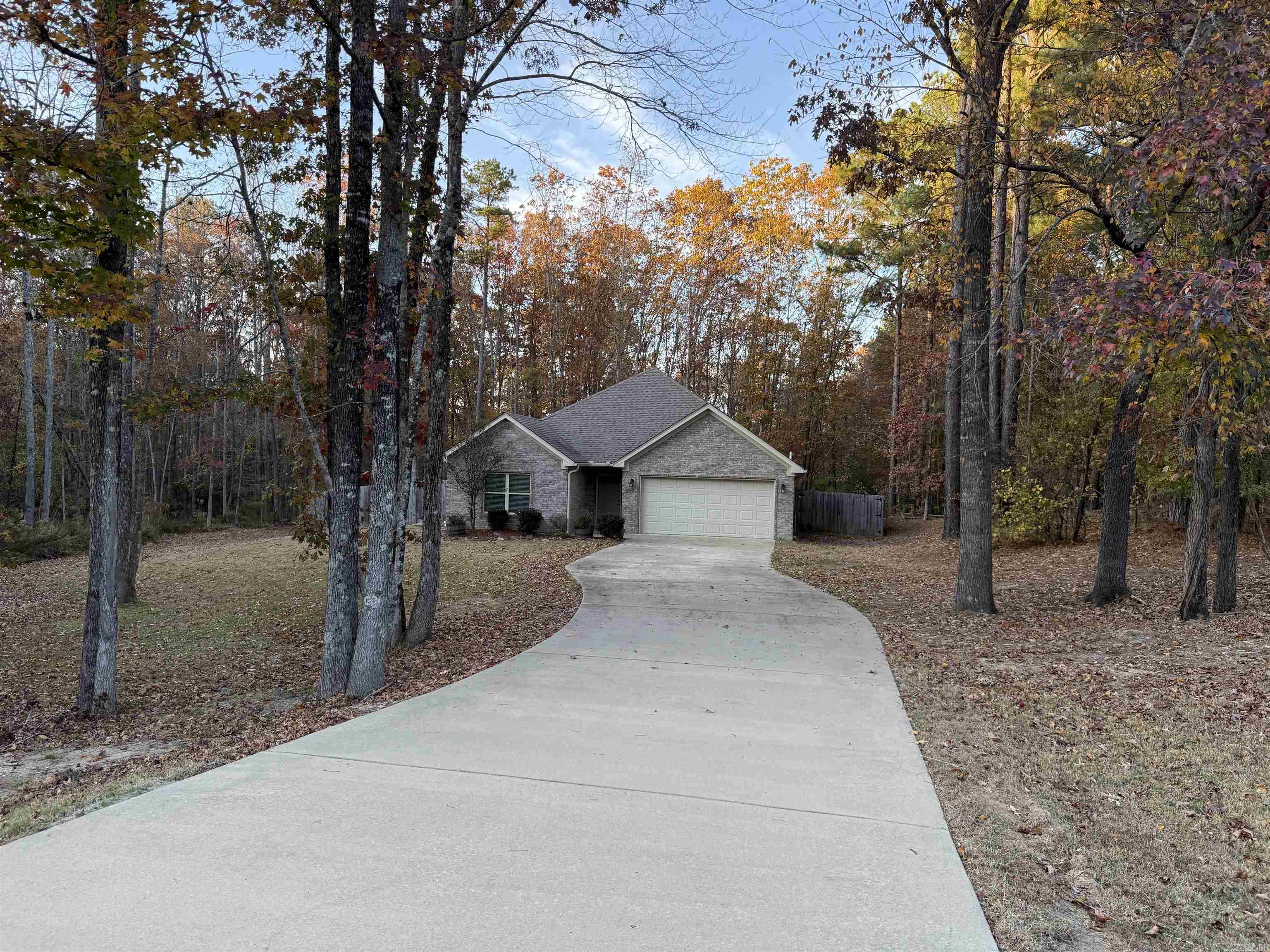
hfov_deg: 71.6
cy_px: 476
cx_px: 635
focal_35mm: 24
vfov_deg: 56.8
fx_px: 881
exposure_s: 1/295
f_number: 1.78
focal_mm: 6.76
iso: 100
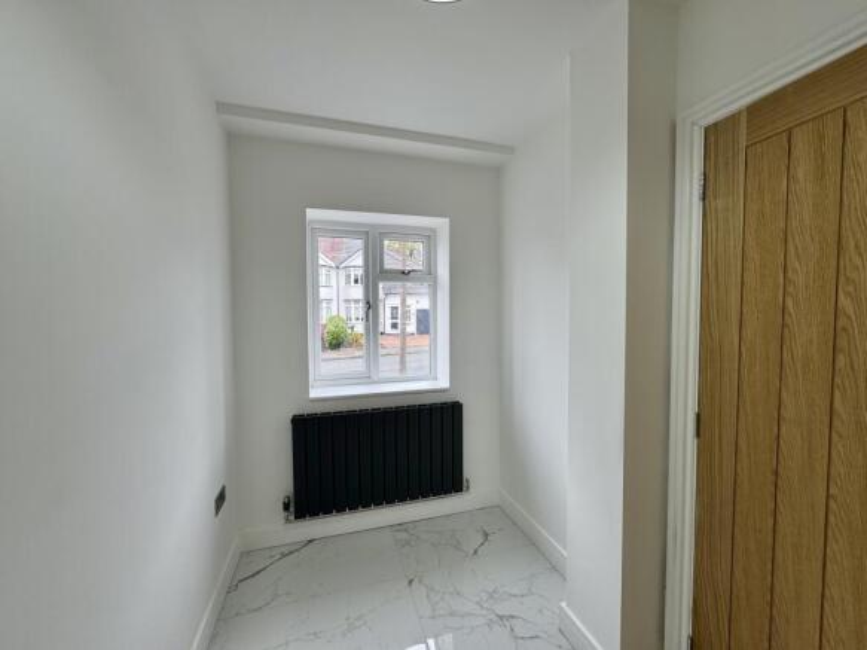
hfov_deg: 102.1
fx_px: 351
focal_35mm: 14
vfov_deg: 85.7
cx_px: 434
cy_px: 325
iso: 40
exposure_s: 1/211
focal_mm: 2.22
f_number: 2.2
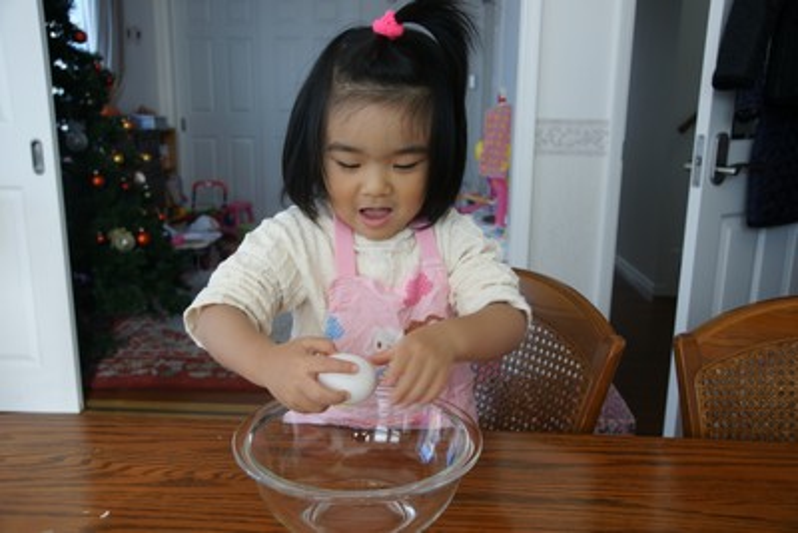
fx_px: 665
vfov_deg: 43.6
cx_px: 399
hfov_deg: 61.9
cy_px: 266
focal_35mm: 30
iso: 200
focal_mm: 20
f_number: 4.5
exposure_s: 1/40
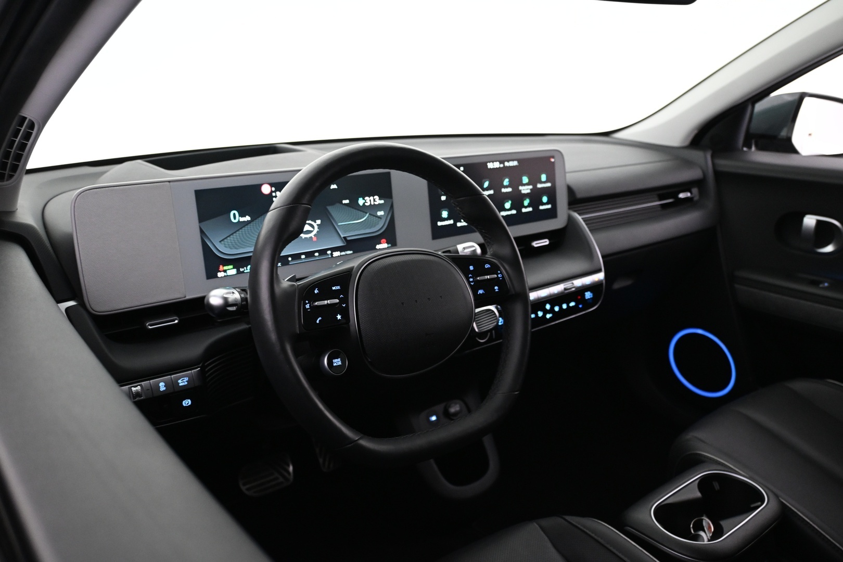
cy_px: 281
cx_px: 422
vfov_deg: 43.6
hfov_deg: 61.9
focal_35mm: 30
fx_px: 702
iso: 1600
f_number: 3.8
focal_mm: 20
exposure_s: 1/30
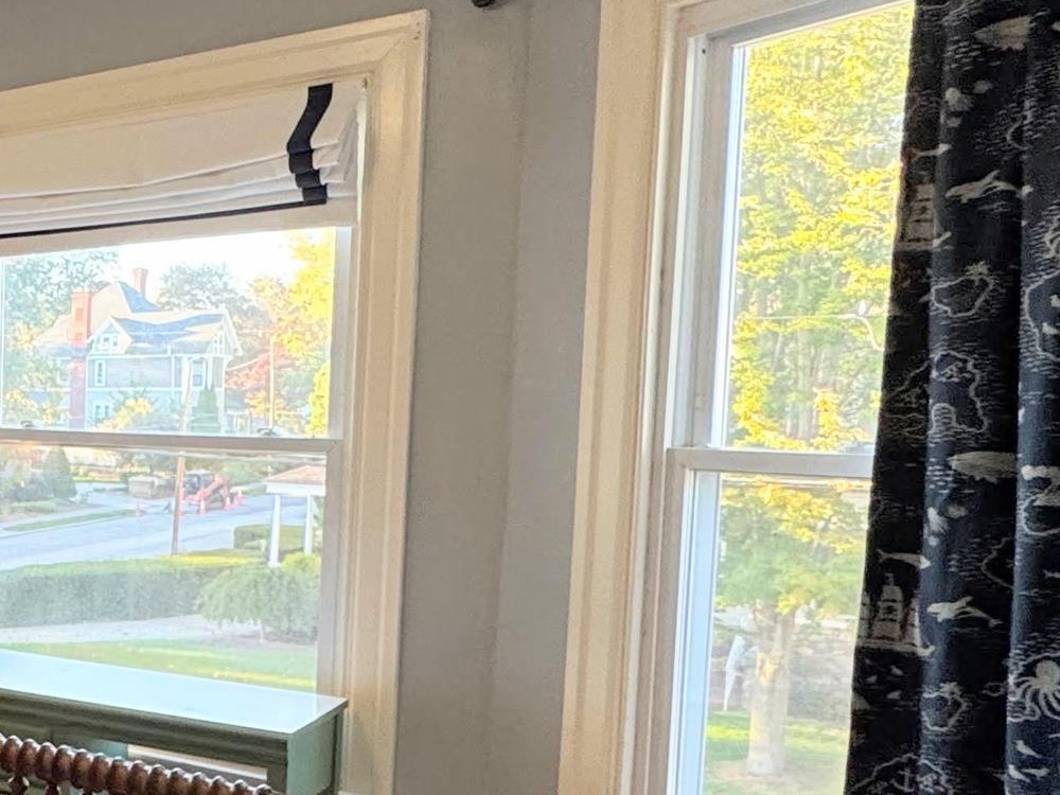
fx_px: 1317
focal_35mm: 43
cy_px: 497
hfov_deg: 33.0
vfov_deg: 33.4
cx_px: -305
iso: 250
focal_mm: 2.22
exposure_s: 1/120
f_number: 2.2
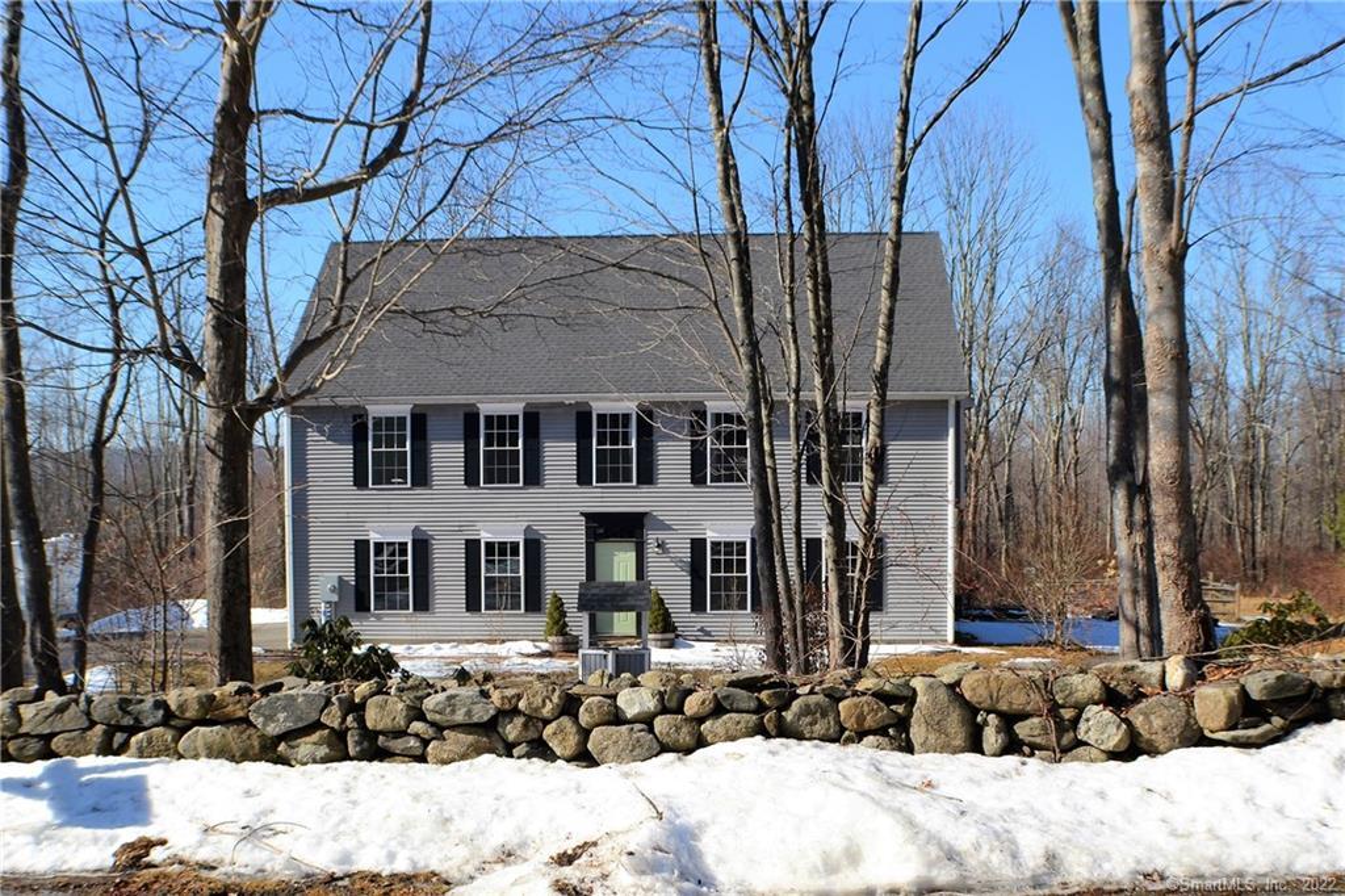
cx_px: 672
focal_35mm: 33
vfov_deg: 39.9
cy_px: 448
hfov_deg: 57.2
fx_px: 1232
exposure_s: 1/250
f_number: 8
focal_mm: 22
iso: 100
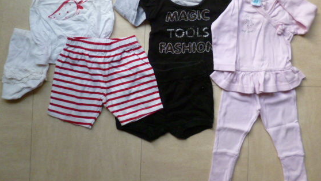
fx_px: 255
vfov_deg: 38.1
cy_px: 49
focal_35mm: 30
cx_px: 164
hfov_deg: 64.3
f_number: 2.5
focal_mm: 4.3
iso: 400
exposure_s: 1/50
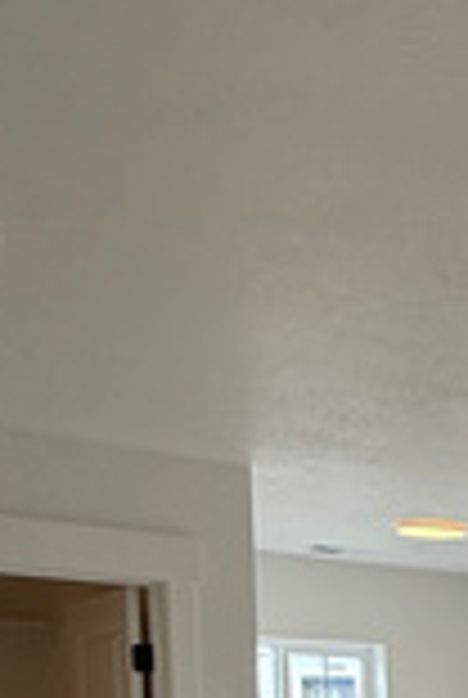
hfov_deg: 16.2
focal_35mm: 72
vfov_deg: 24.5
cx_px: 832
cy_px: 901
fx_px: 1398
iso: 64
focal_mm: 2.22
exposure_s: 1/281
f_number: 2.2
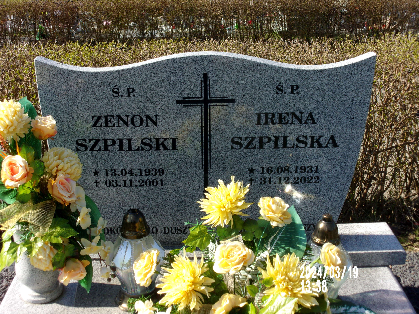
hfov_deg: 36.2
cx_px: 210
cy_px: 157
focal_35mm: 53
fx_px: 642
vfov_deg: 27.5
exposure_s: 1/45
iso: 80
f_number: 13.1
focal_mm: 9.5
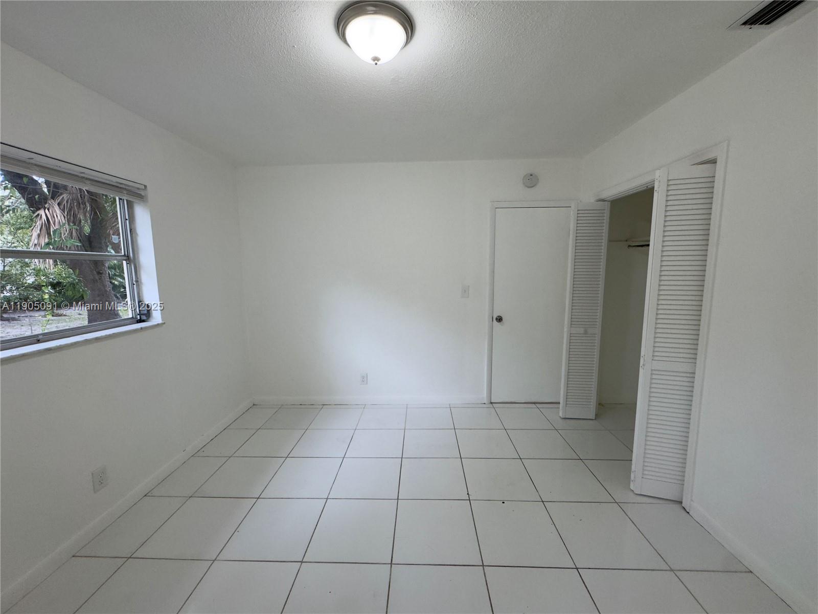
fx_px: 331
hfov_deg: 102.1
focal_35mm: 14
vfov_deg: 85.7
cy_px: 307
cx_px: 409
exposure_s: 1/120
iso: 125
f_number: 2.2
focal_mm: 2.22
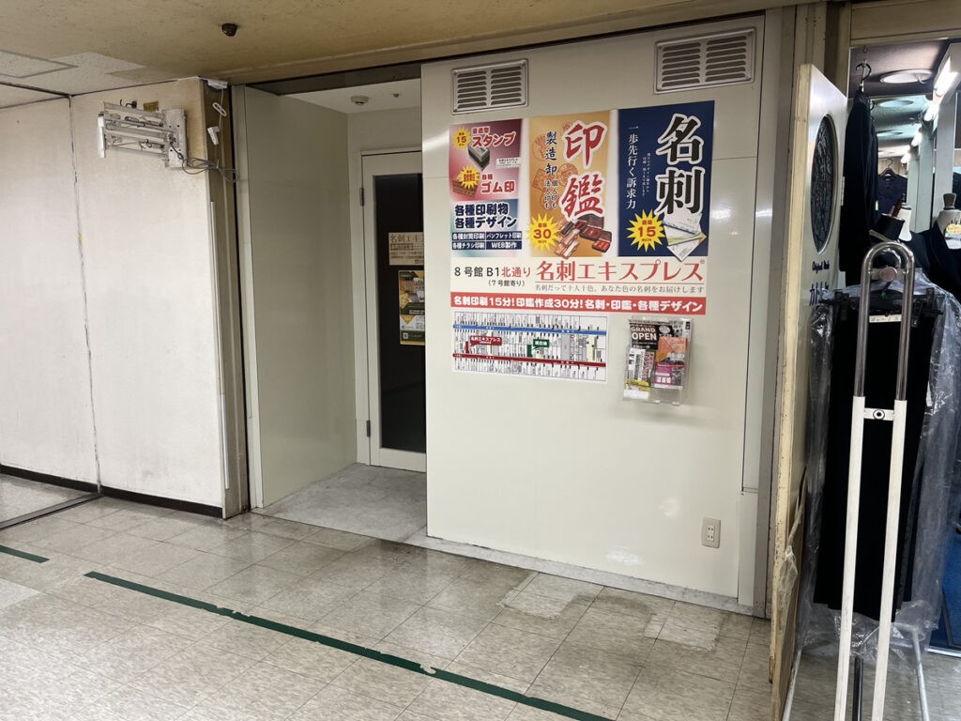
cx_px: 480
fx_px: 722
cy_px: 360
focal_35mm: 26
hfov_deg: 67.3
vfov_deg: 53.1
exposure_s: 1/120
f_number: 1.6
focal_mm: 5.1
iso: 125
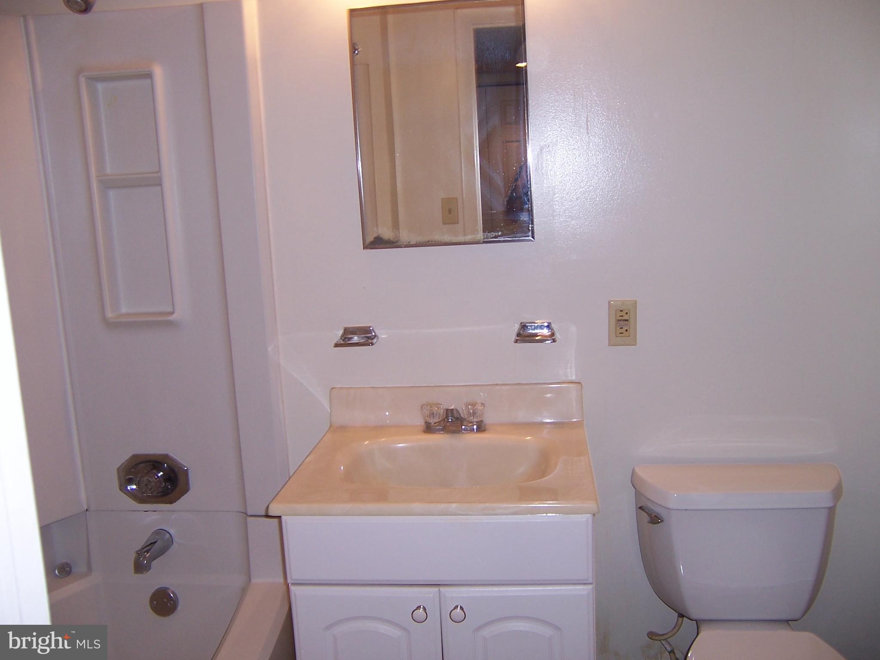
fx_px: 839
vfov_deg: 42.9
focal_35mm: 33
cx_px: 440
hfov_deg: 55.4
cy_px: 330
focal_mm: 5.5
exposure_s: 1/60
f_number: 2.8
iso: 80
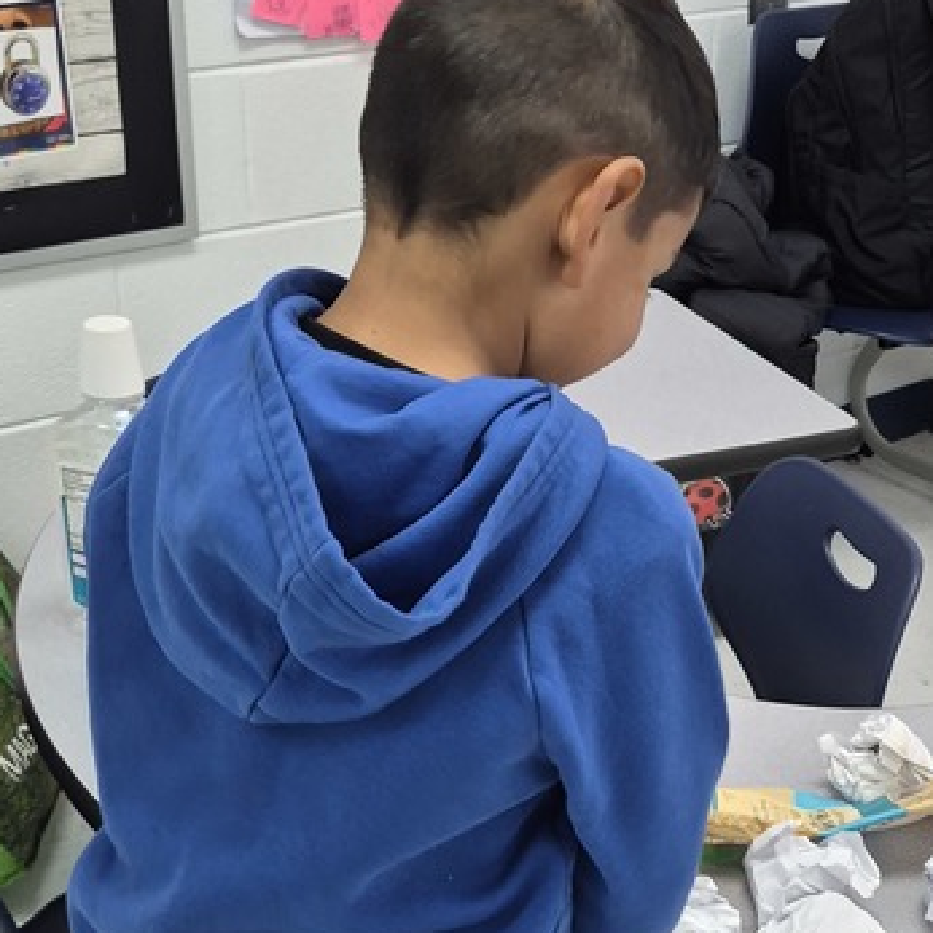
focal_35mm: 60
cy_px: 626
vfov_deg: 28.4
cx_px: 583
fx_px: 1830
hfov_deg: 28.5
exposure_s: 1/120
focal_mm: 5.4
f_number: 1.8
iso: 320
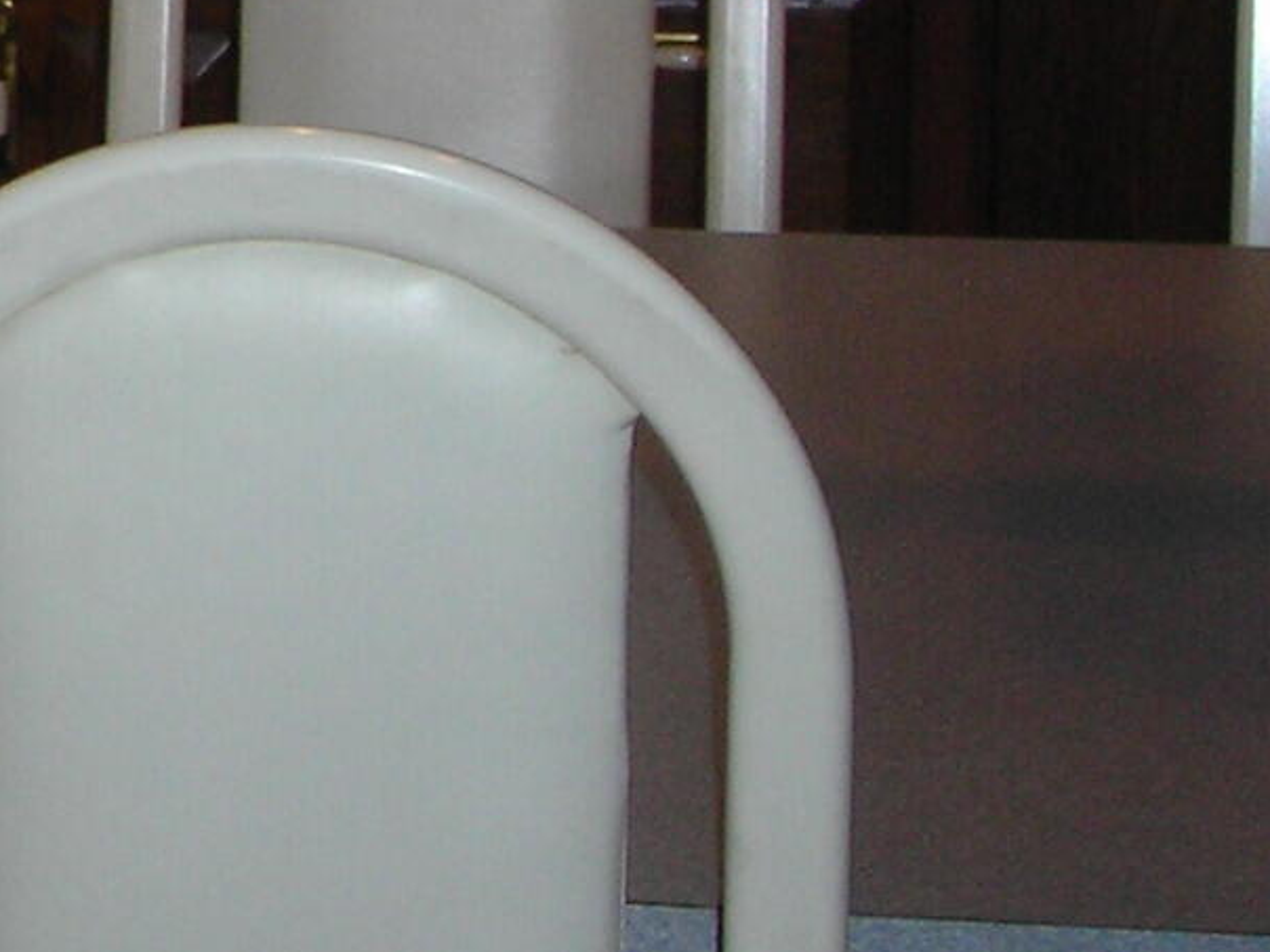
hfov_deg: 11.5
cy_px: -975
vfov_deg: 8.6
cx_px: -810
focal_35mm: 163
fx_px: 5980
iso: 80
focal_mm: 6.3
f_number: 3.2
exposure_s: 1/60.1
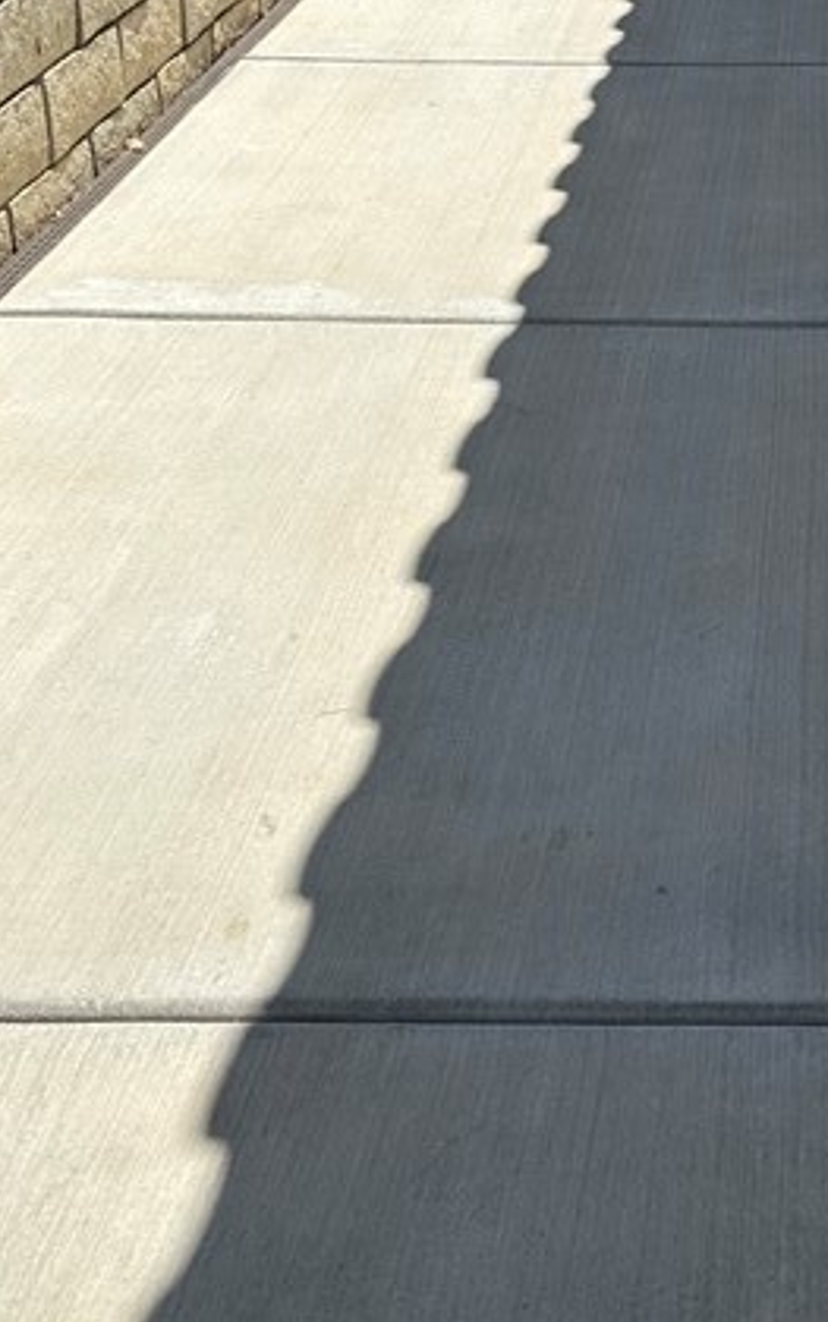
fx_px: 2235
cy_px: 302
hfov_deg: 20.7
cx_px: 699
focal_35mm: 62
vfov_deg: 32.2
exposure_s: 1/5848
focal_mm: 6.86
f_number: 1.78
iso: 80
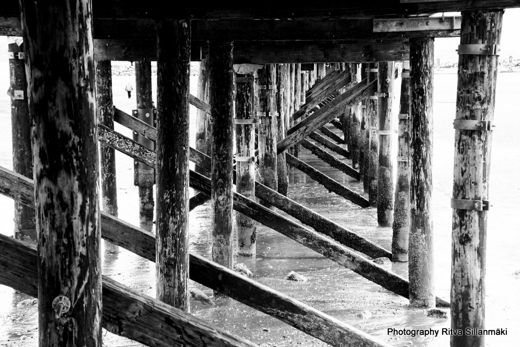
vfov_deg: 16.6
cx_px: 260
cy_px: 174
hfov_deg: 24.6
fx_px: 1192
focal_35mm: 82
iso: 100
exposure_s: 1/160
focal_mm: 55
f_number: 5
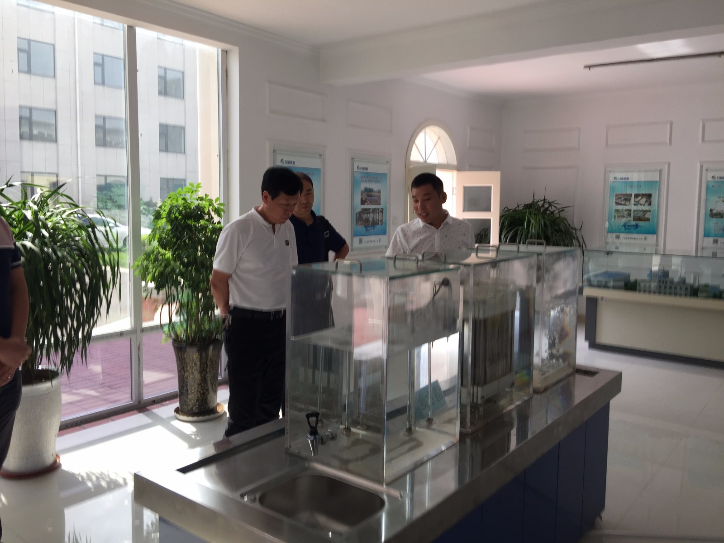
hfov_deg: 61.7
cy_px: 272
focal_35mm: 29
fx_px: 607
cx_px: 362
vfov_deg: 48.2
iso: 32
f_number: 2.2
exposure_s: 1/112
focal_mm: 4.15
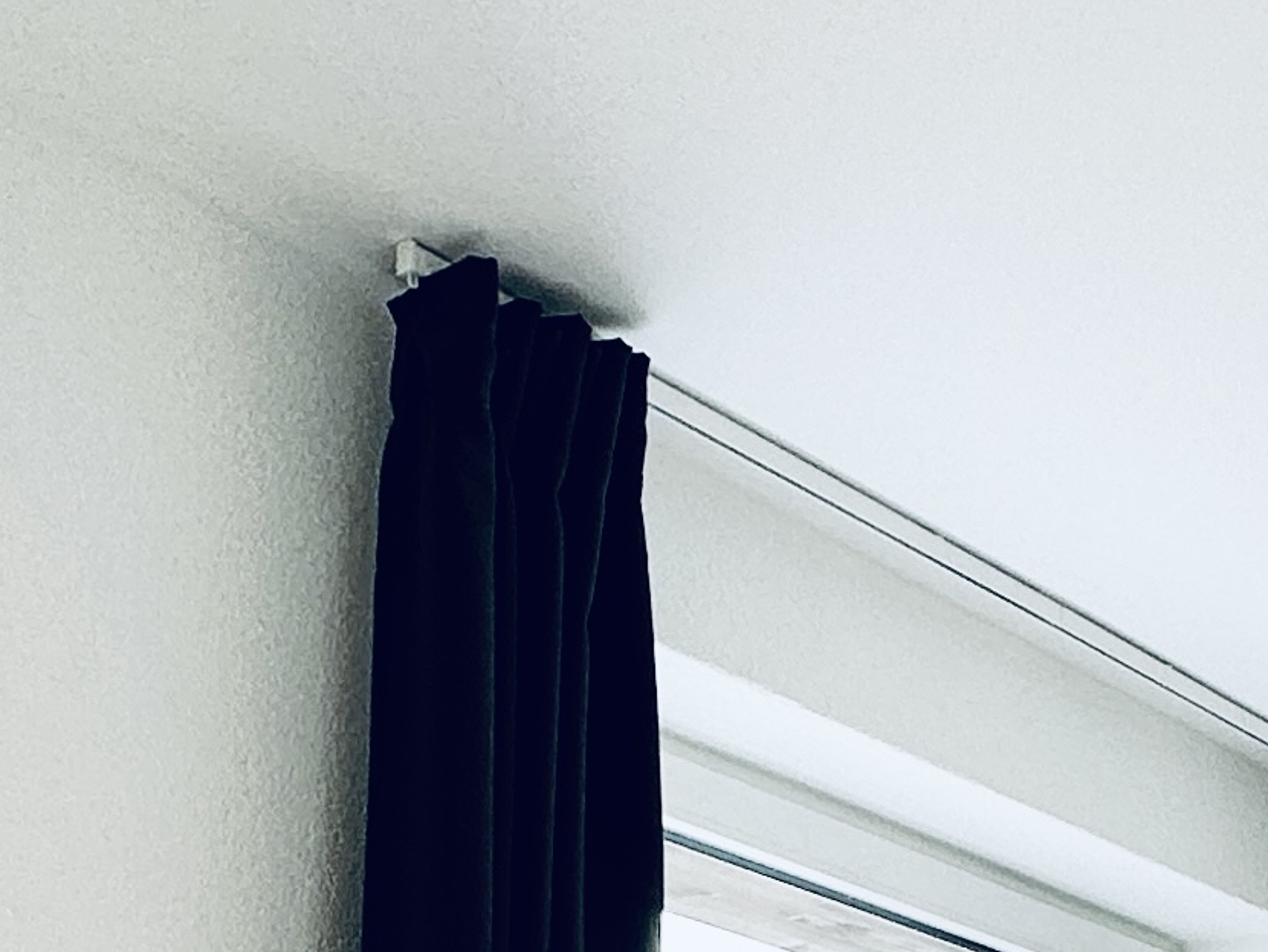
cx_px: 1225
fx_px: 2492
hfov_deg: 27.2
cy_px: 1695
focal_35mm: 68
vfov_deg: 17.6
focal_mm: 2.22
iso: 50
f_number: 2.2
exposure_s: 1/100
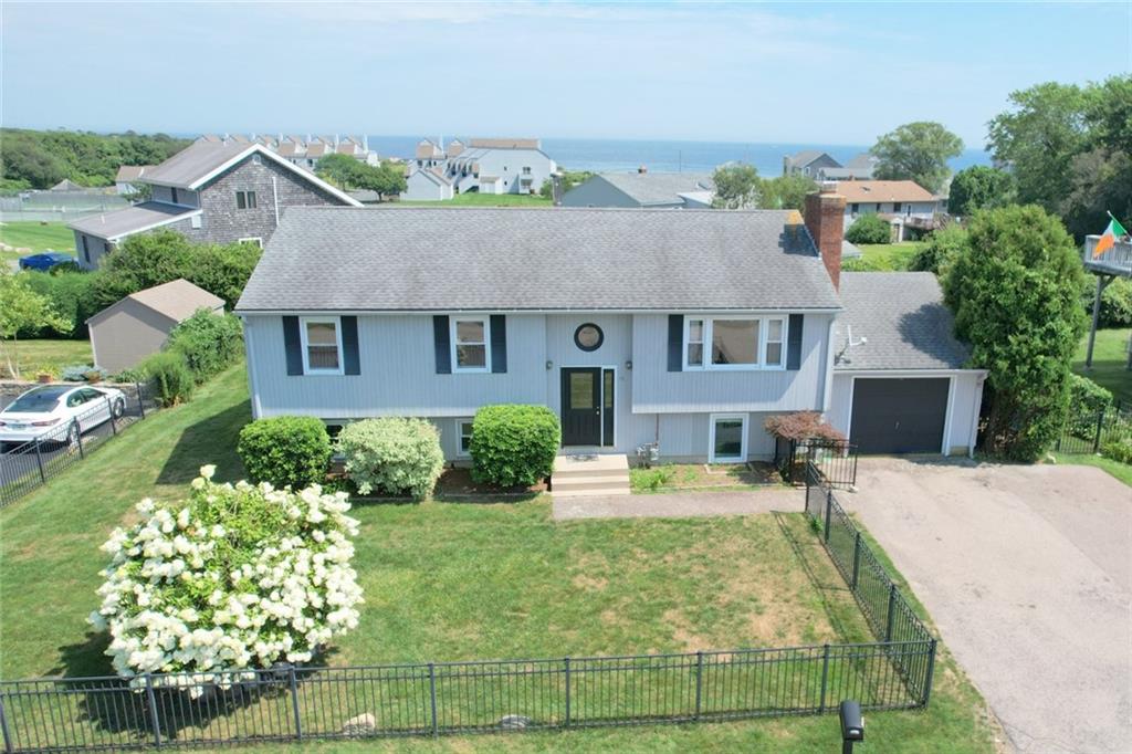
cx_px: 566
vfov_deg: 57.2
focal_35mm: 22
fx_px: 692
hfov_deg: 78.6
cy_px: 377
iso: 110
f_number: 2.8
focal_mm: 8.38
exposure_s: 1/2000
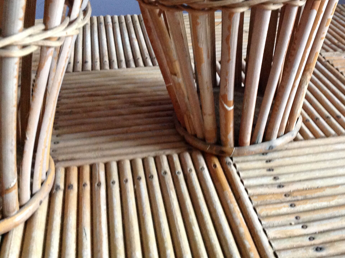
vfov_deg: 30.6
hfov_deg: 40.4
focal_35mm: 47
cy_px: 86
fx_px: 468
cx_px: 198
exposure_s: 1/15
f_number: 2.4
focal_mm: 4.28
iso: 400
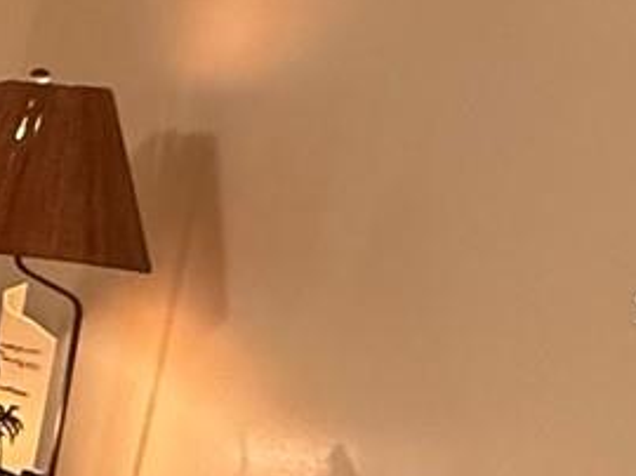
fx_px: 1524
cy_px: 306
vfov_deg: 17.7
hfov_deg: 13.5
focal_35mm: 83
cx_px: -1029
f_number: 2.2
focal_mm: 2.22
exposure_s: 1/60
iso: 640
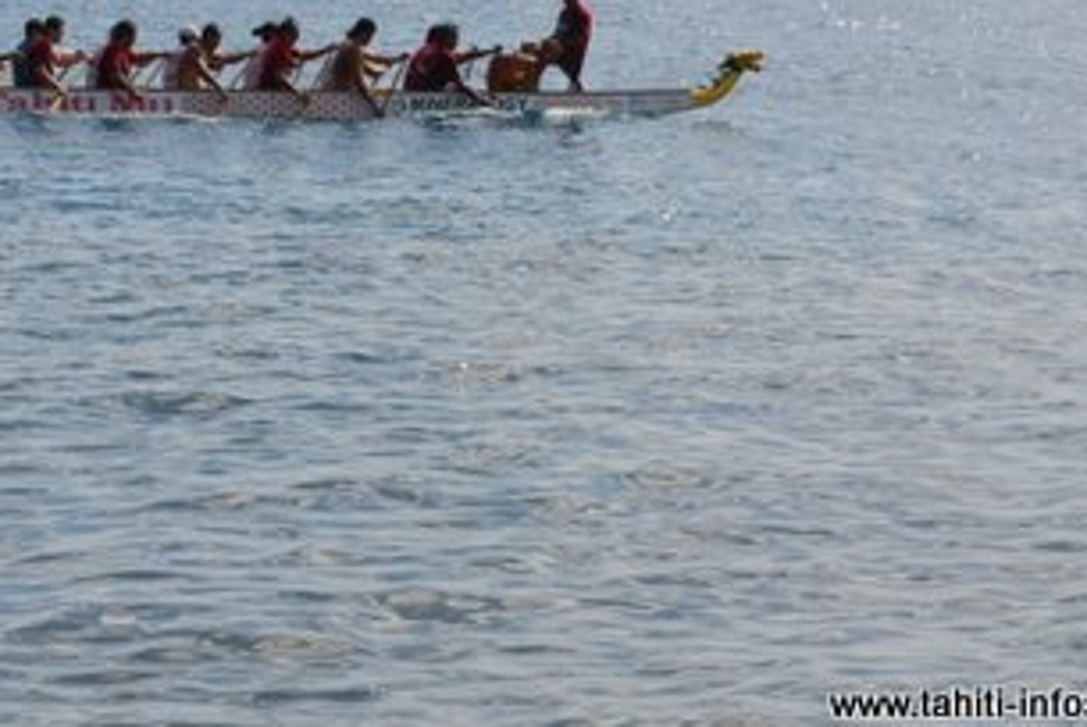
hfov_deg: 11.8
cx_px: 107
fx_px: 5230
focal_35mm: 173
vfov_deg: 7.9
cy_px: 12
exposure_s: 1/320
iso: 100
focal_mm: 55
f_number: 9
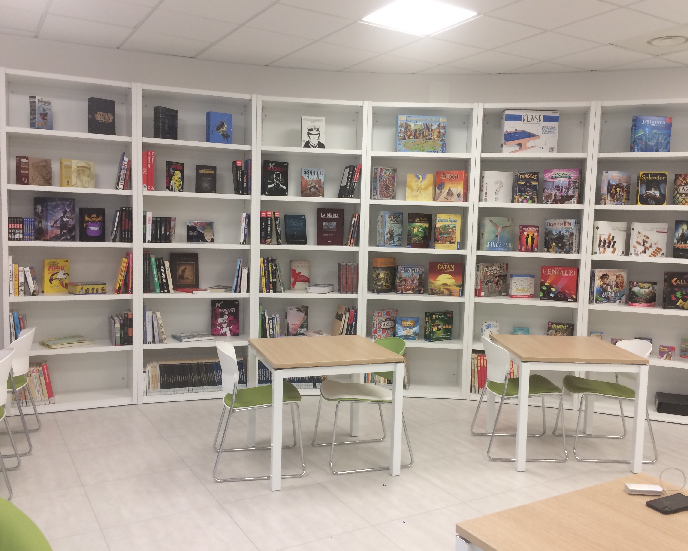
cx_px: 362
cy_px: 274
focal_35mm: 31
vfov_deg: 47.1
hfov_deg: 57.1
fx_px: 631
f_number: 2.2
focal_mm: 4.15
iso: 50
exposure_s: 1/33
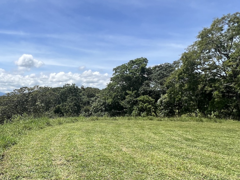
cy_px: 104
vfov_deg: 56.6
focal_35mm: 24
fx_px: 166
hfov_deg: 69.2
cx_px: 76
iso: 32
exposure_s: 1/1698
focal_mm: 1.57
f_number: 1.8
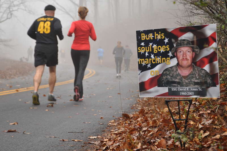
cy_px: 76
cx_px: 114
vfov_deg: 14.7
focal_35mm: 93
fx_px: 586
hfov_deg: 21.9
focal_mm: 62
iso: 400
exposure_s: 1/80
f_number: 5.3
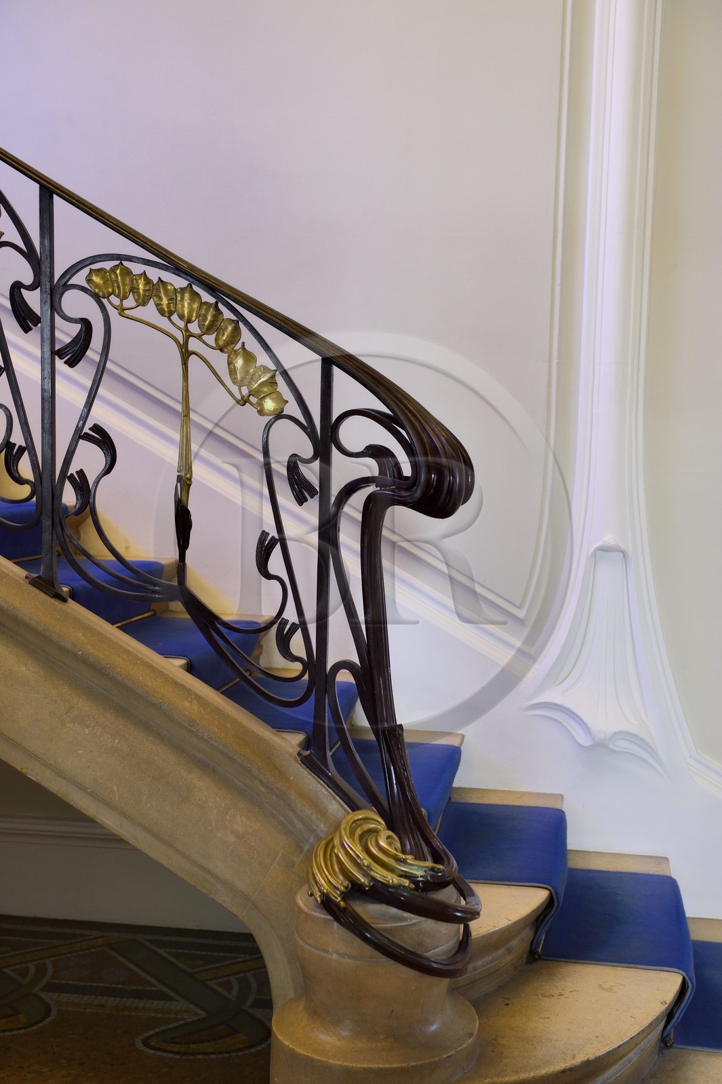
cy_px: 542
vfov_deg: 41.1
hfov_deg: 28.0
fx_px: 1445
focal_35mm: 48
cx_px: 361
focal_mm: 48
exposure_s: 1/30
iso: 800
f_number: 4.5
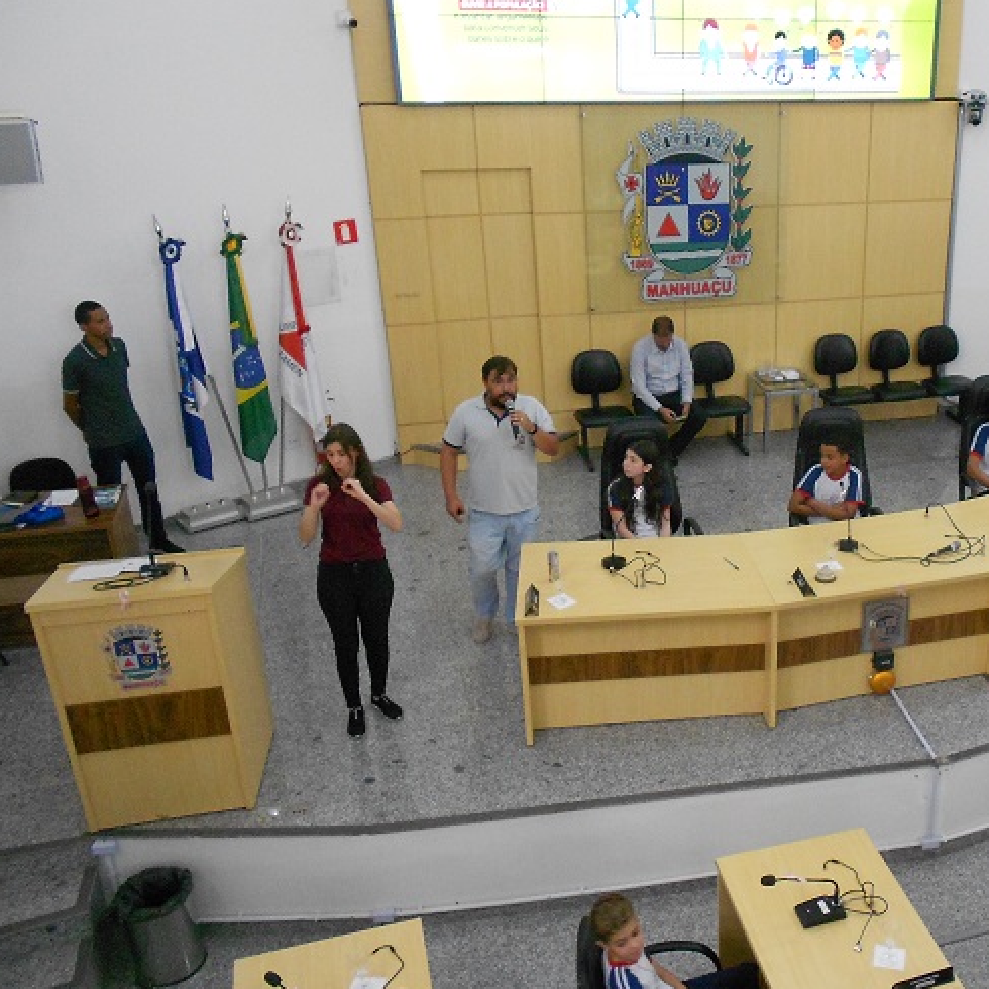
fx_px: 1164
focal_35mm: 36
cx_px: 761
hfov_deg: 44.3
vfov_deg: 46.0
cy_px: 505
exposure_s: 1/30
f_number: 3.2
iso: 400
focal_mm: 4.6
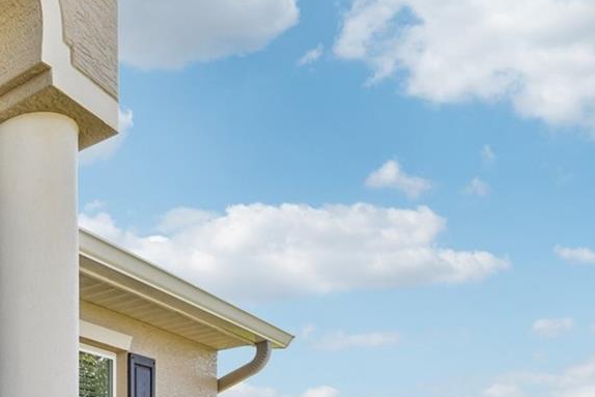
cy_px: 498
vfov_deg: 28.8
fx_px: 645
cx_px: -115
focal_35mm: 39
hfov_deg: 37.6
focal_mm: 14
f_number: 8
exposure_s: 1/125
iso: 400
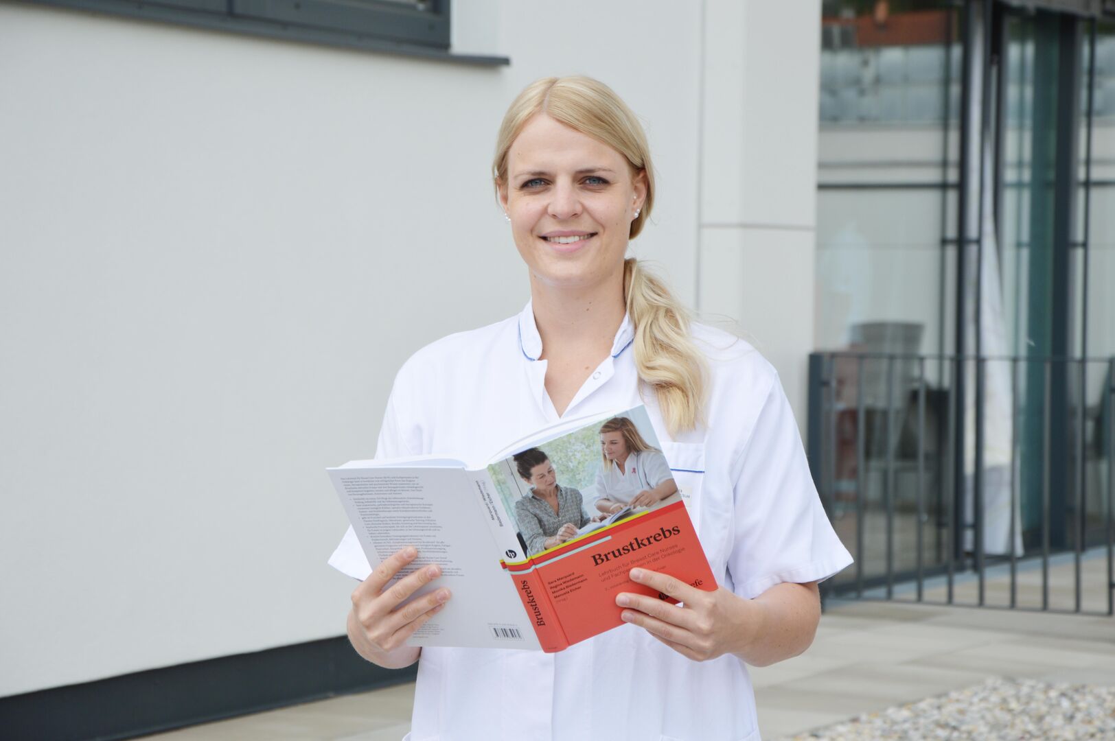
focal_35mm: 120
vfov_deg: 11.4
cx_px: 558
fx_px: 3714
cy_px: 370
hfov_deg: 17.1
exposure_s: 1/200
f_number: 6.3
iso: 100
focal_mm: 80
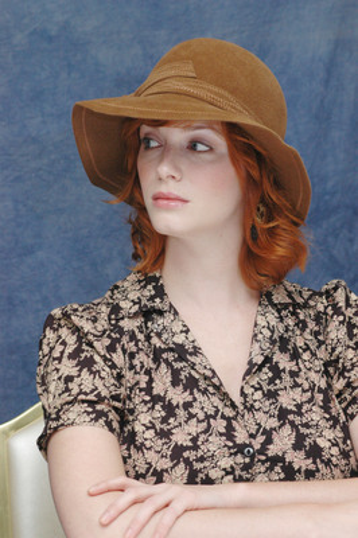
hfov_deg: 9.1
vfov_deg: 13.7
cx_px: 179
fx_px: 2241
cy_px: 269
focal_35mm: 150
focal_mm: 100
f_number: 7.1
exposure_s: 1/400
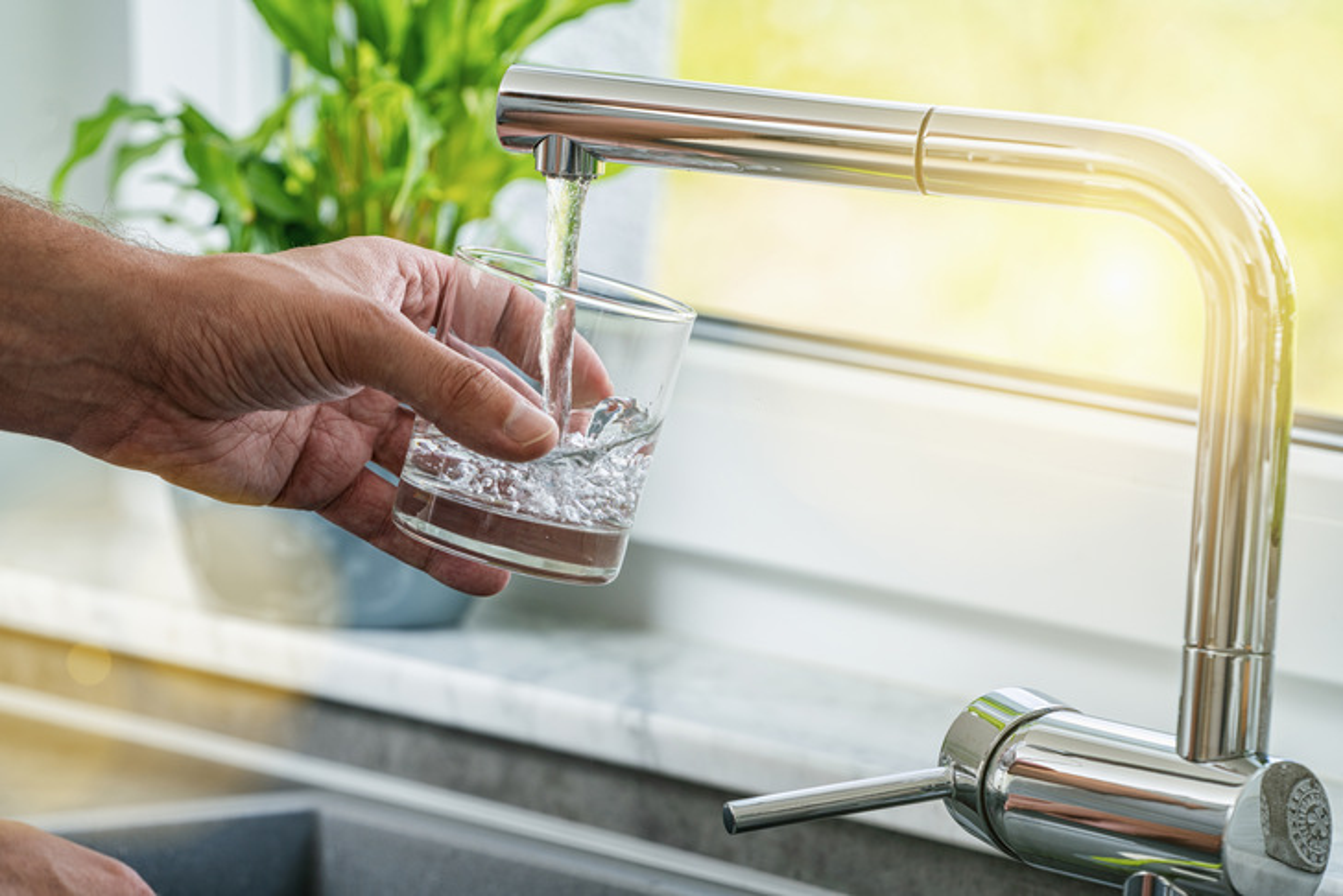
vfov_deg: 8.2
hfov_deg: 12.2
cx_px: 672
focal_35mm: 168
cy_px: 448
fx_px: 6269
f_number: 5.6
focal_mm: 168
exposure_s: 1/100
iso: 100
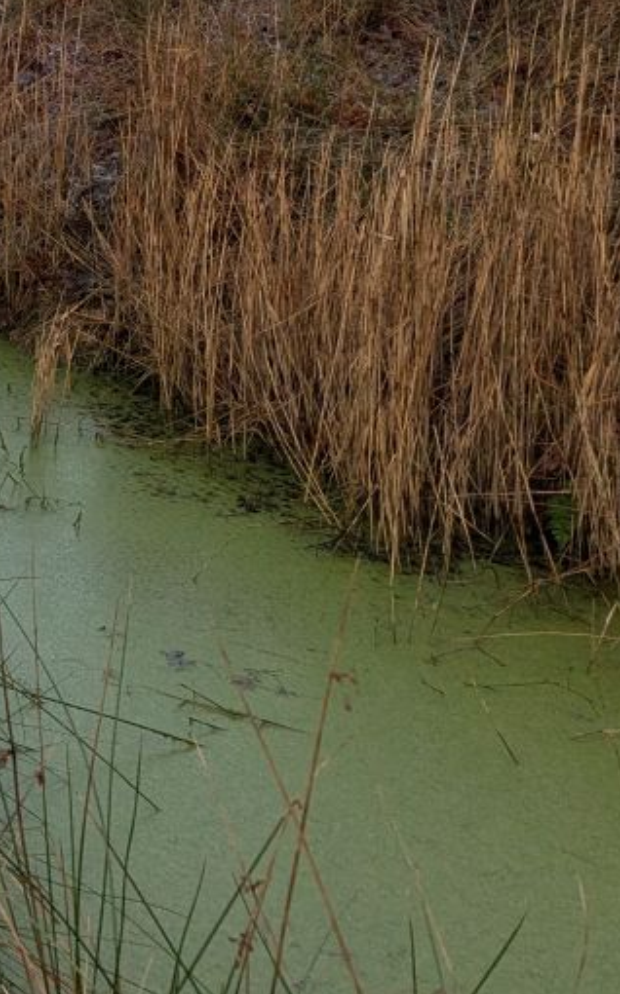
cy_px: 78
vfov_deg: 30.4
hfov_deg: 16.2
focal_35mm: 64
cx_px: -583
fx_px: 1733
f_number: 1.68
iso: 21
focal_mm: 6.9
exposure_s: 1/345
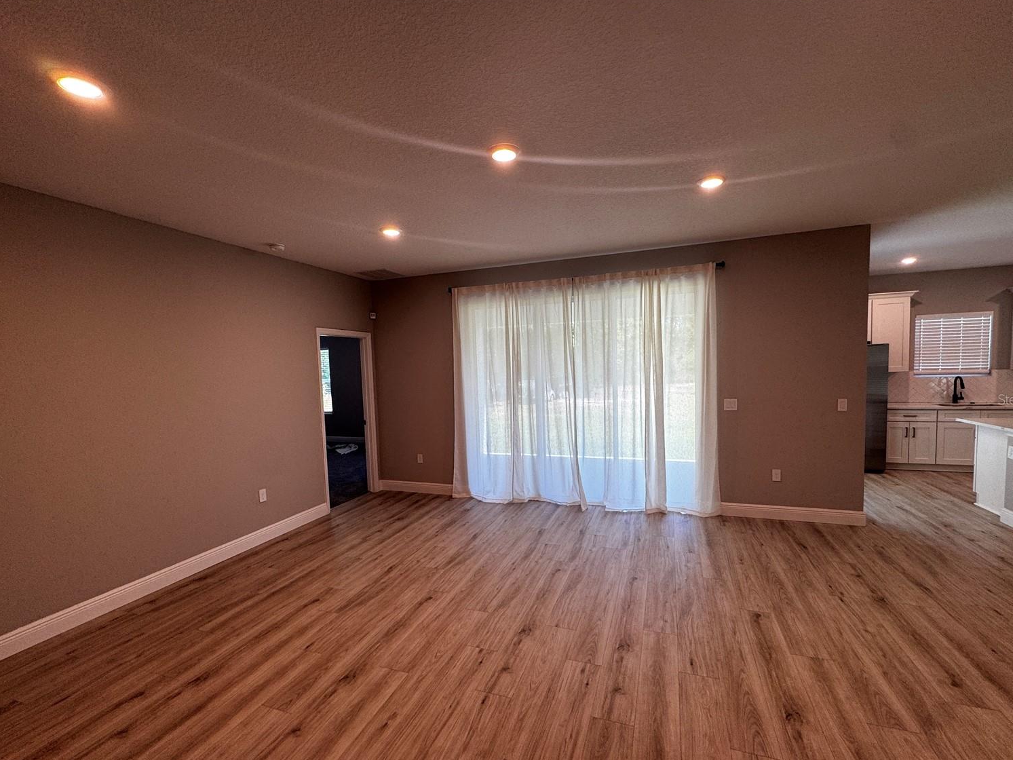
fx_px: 439
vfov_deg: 81.7
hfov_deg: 98.1
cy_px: 399
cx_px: 519
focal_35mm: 15
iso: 80
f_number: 2.2
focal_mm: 2.22
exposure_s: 1/120
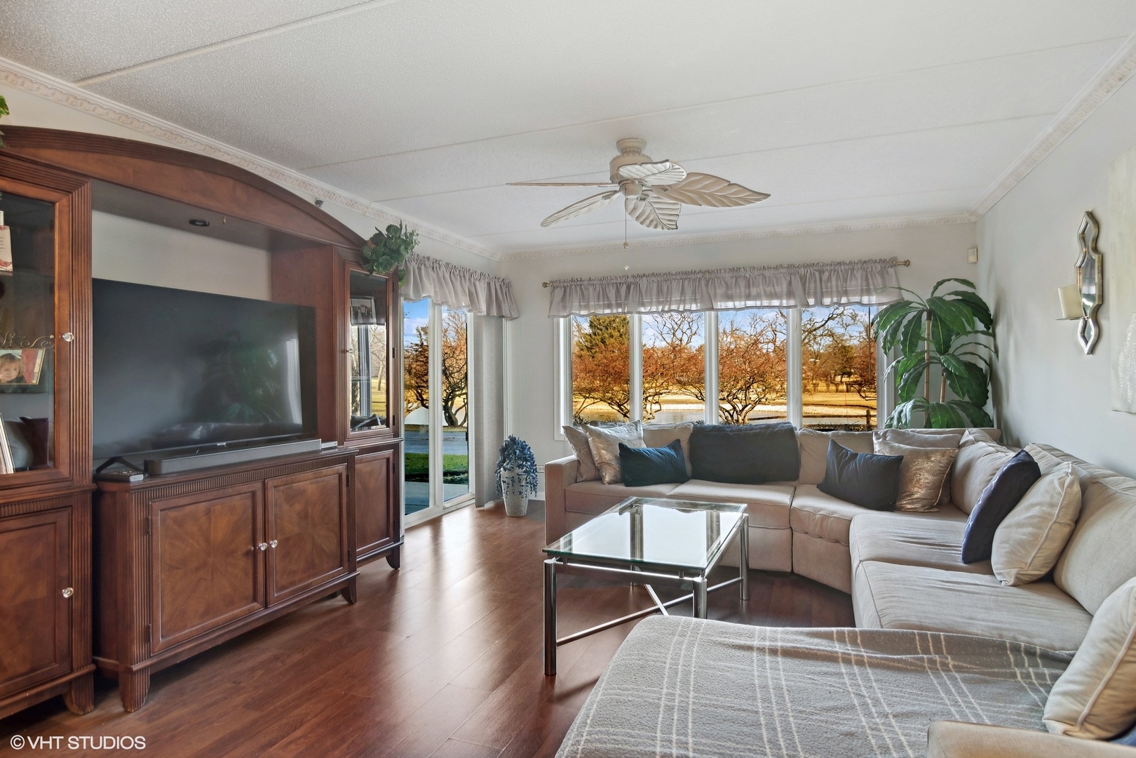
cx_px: 568
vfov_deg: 67.4
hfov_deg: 90.0
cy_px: 379
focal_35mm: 18
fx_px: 568
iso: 200
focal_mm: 12
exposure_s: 1/30
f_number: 8
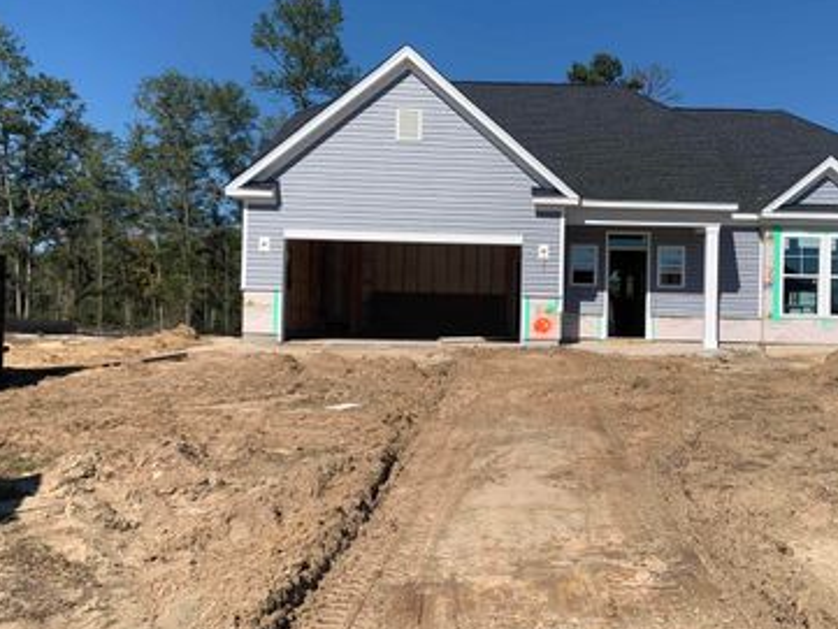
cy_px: 310
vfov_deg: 39.7
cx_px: 571
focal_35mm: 36
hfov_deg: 50.3
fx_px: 872
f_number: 1.8
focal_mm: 4.25
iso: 25
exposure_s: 1/3788
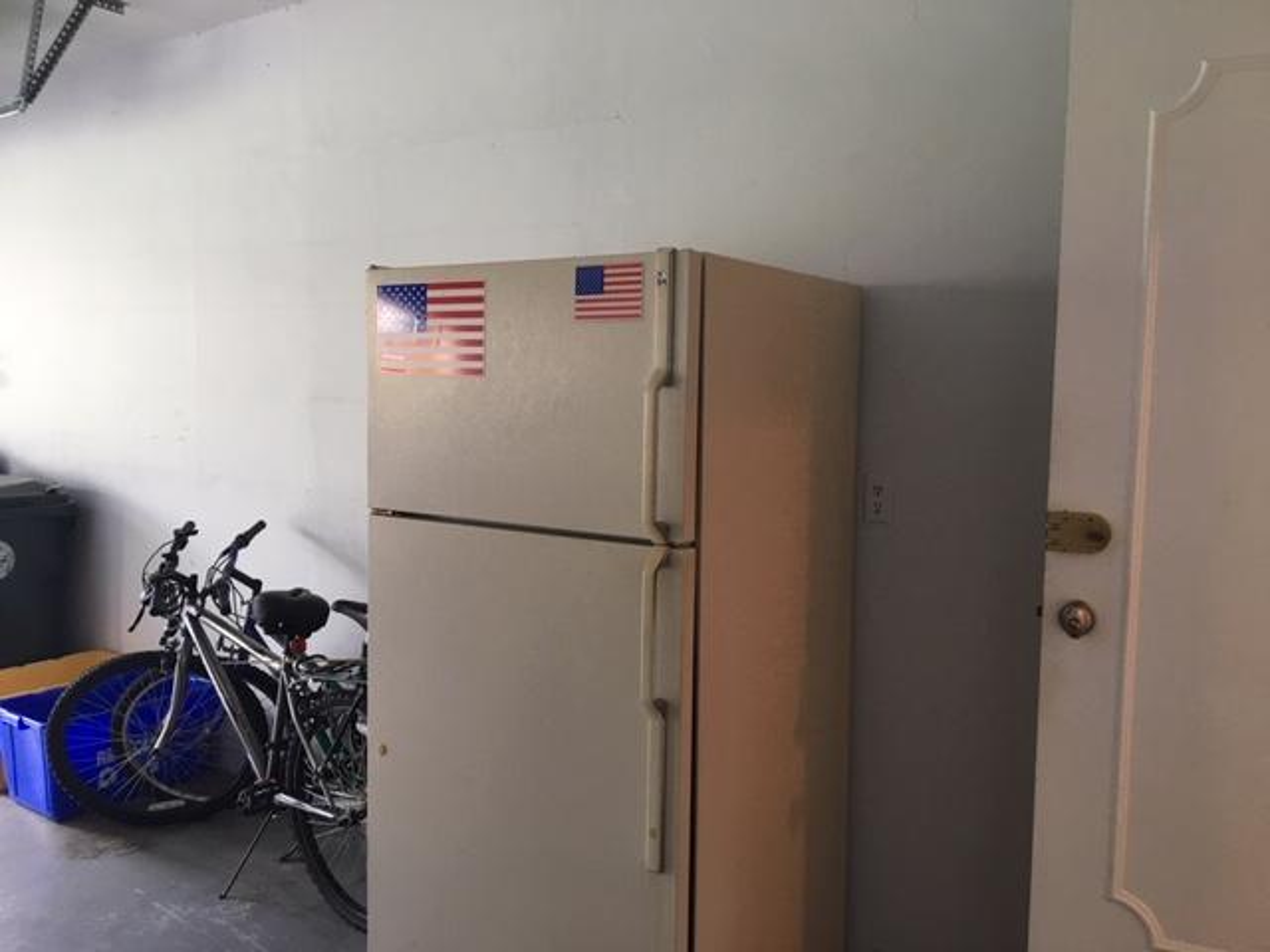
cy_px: 476
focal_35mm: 29
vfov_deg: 48.2
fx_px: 1064
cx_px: 635
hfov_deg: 61.7
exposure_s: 1/30
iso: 80
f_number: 2.2
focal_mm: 4.15
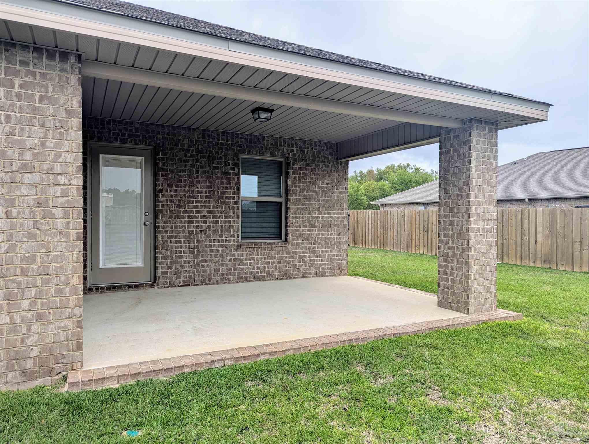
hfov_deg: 71.5
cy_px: 222
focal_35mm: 24
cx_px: 294
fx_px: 409
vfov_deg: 56.9
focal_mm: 6.81
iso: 43
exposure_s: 1/386
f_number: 1.85
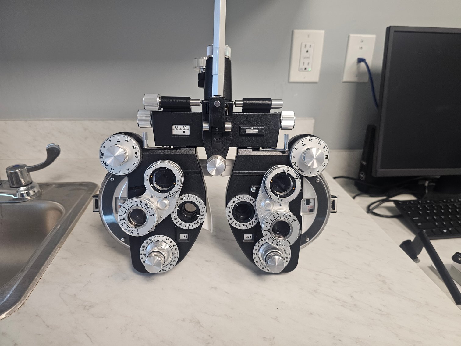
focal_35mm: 23
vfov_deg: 58.9
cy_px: 173
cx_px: 230
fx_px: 306
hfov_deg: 73.9
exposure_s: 1/63.3
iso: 250
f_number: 1.7
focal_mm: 6.3
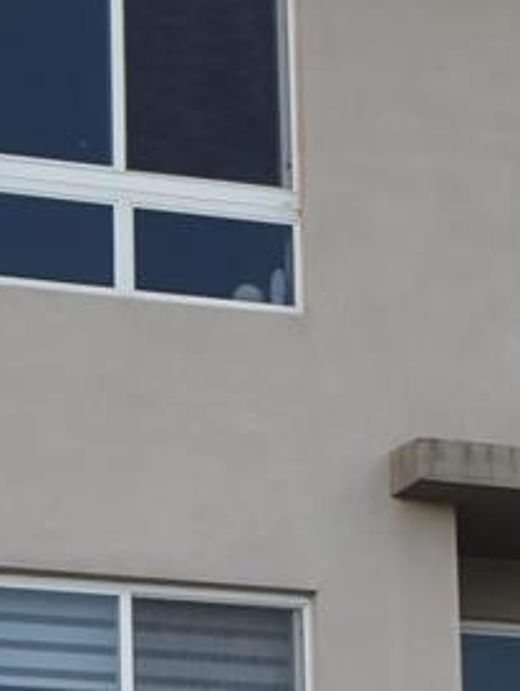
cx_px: 260
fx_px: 3780
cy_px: 736
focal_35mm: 189
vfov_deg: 10.3
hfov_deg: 7.9
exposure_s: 1/250
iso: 200
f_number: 8
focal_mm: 30
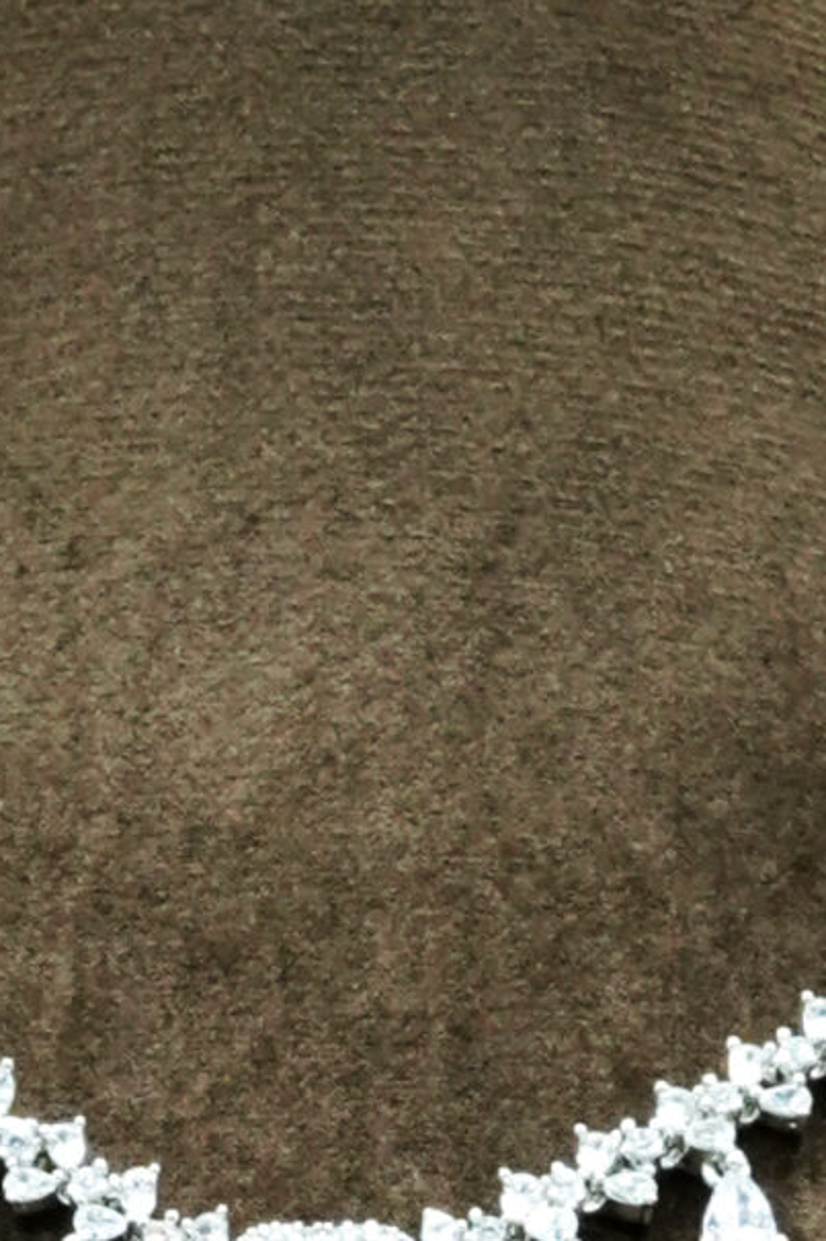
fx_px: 7575
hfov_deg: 6.2
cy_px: 1606
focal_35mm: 220
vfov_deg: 9.2
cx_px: 345
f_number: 16
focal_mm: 35
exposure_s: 1/200
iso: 2500
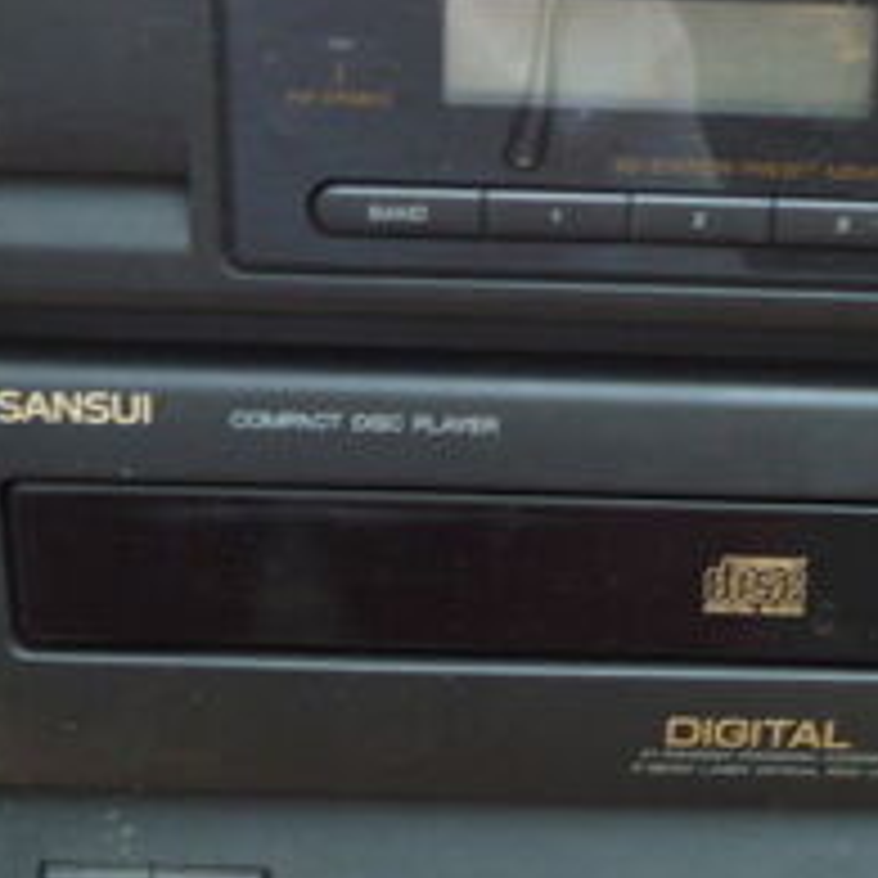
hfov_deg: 19.8
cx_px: 689
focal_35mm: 87
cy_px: 1000
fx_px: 2497
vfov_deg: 19.0
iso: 125
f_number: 3.3
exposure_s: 1/30
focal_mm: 5.2
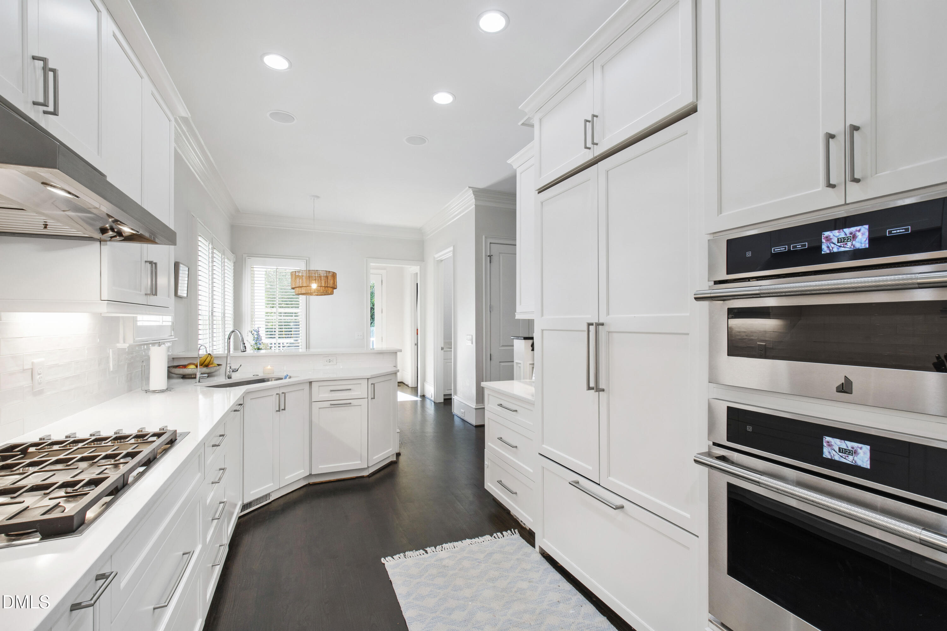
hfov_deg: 100.4
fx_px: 395
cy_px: 316
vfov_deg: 77.3
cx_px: 474
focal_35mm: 15
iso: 100
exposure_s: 1/5
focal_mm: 10
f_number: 8
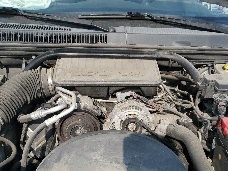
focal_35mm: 46
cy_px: 120
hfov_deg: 41.2
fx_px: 303
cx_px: 123
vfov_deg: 31.2
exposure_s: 1/2000
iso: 50
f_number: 1.5
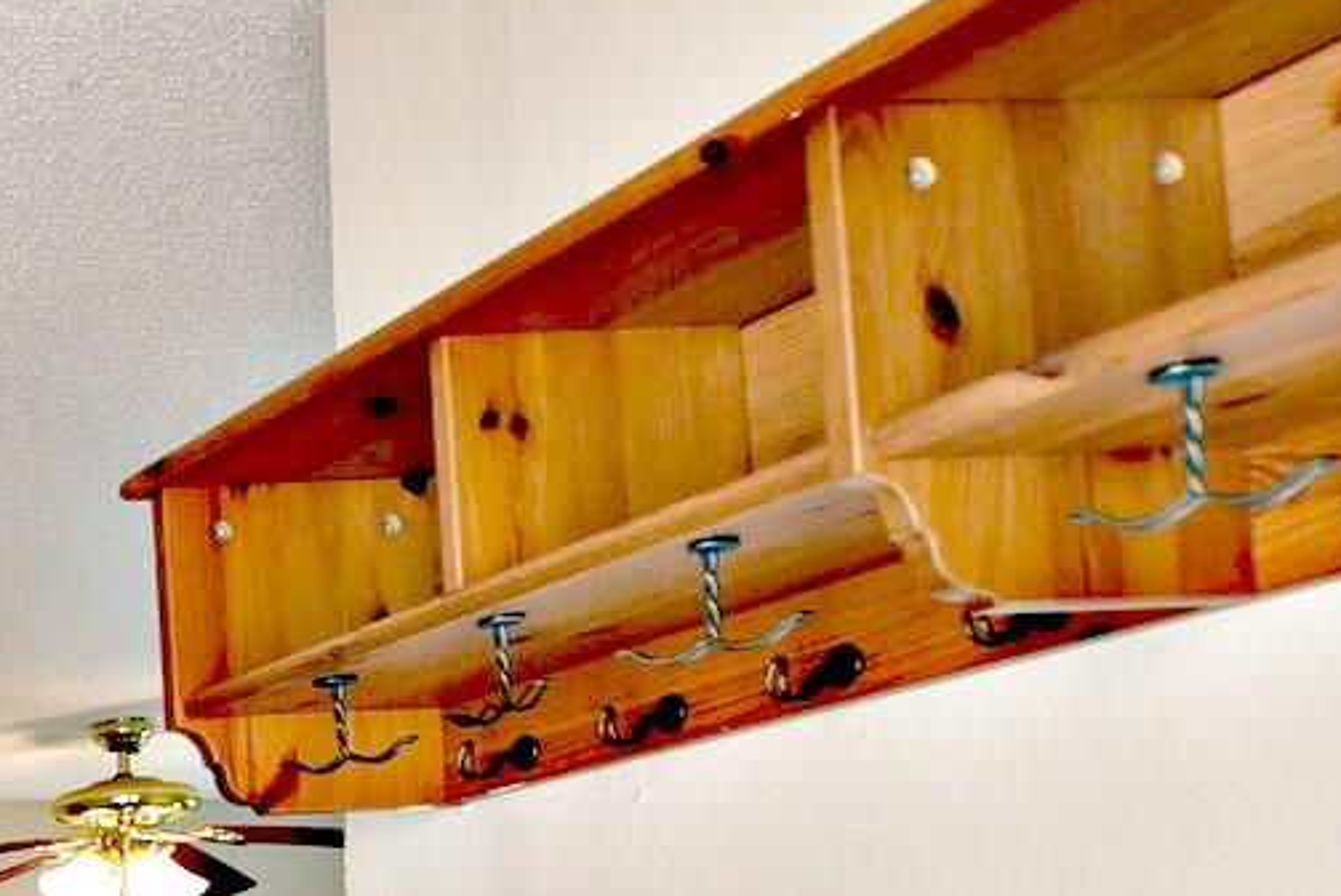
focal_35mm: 57
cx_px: -1032
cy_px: 1196
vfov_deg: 21.3
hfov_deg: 22.3
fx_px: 2124
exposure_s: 1/100
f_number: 5
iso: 400
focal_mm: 14
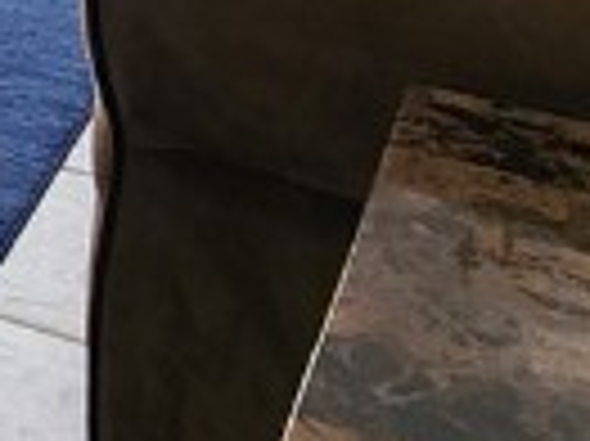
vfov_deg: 11.2
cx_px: -455
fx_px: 1737
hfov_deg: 16.4
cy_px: -734
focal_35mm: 102
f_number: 2.2
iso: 50
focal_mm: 2.2
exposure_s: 1/120
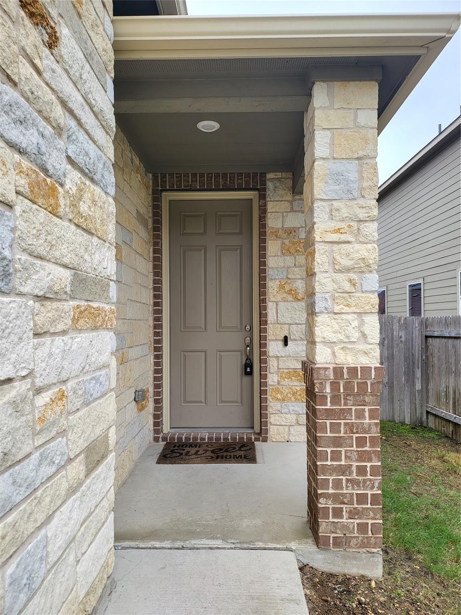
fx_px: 426
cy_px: 308
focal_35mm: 24
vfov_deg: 71.6
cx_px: 230
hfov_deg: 56.8
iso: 40
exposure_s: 1/239
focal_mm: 5
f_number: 1.8
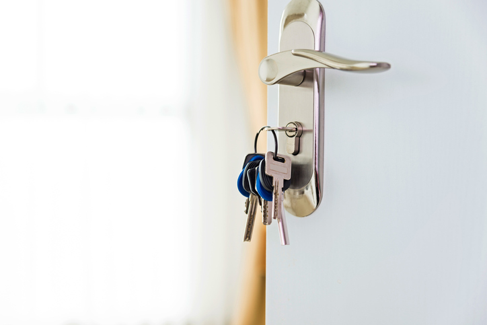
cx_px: 244
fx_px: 744
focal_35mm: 55
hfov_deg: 36.2
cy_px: 162
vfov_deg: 24.6
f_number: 4
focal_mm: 55
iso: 200
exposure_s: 1/60
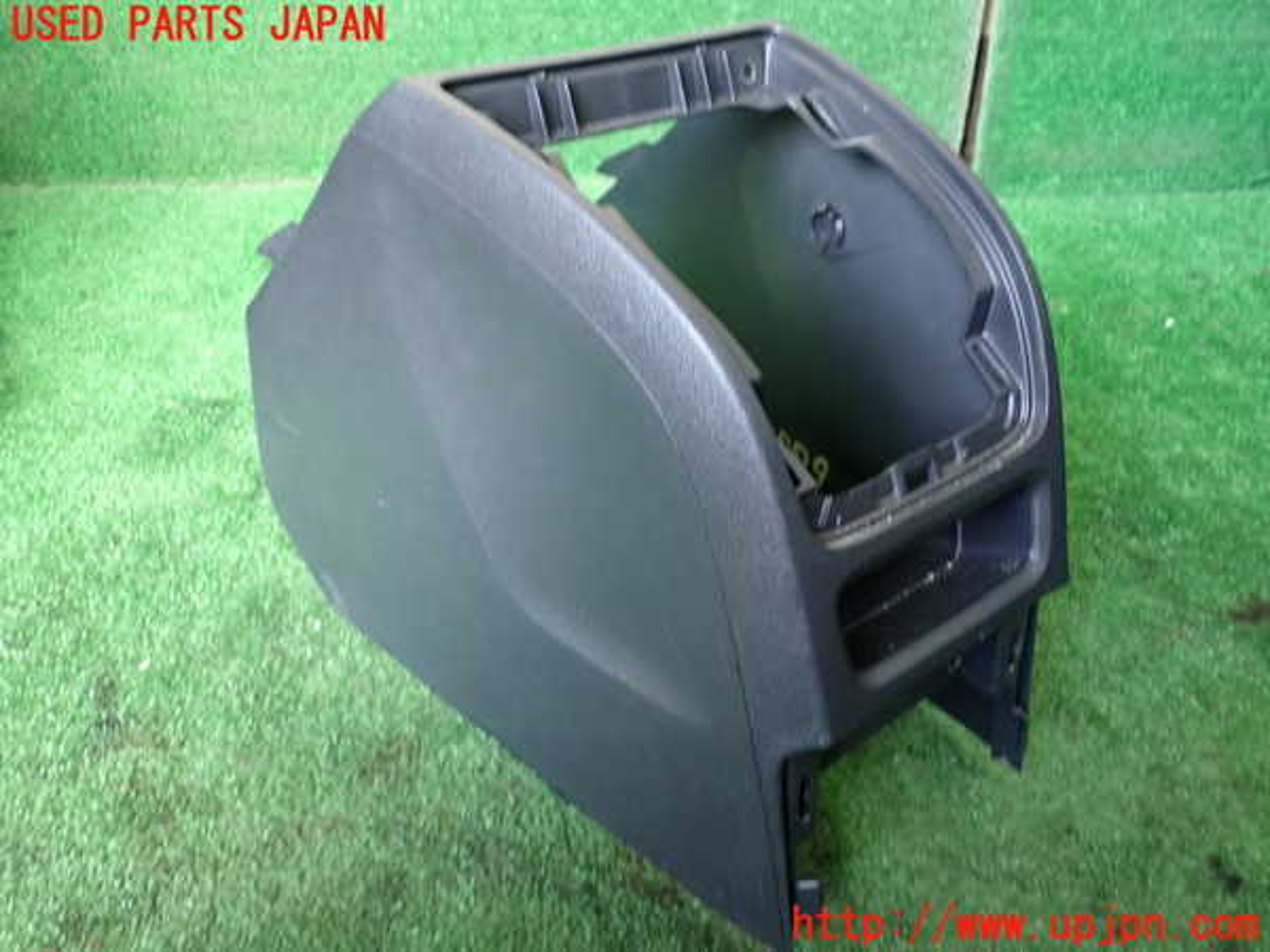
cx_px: 635
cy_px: 476
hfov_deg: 60.0
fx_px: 1101
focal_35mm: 30
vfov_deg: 46.8
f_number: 2.3
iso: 250
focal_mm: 5.4
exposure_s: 1/30
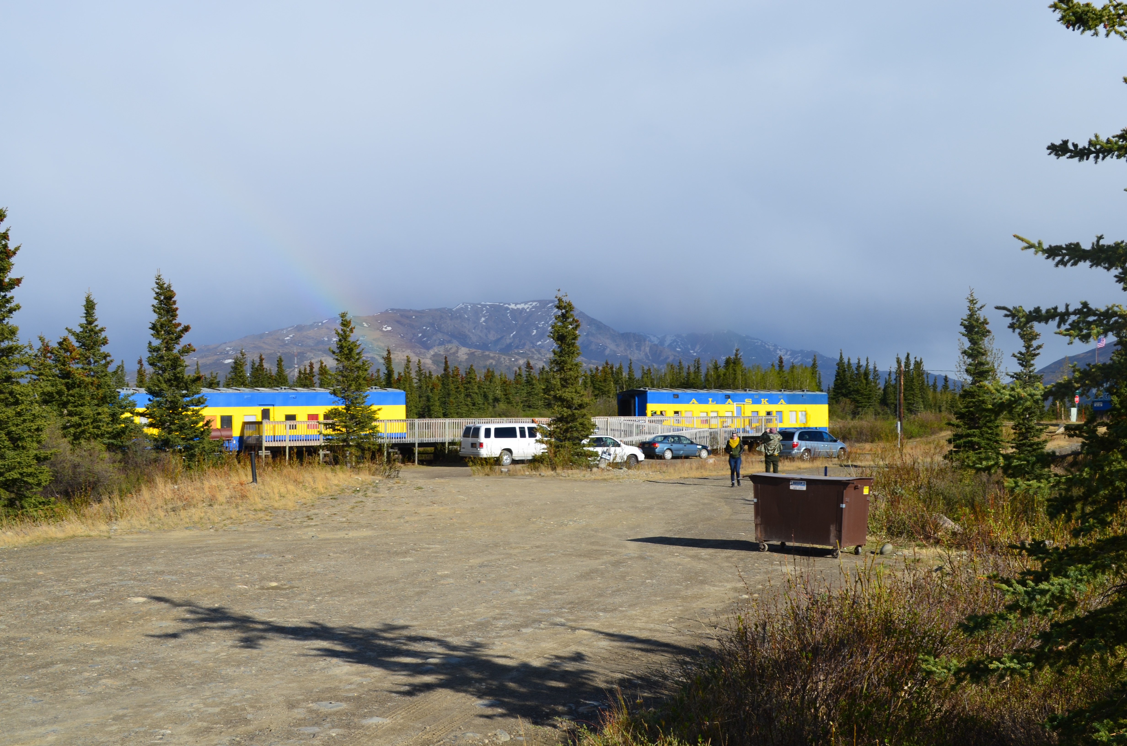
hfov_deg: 41.2
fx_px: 1500
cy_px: 373
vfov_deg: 28.0
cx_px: 564
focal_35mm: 48
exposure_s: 1/160
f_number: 11
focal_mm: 32
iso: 100
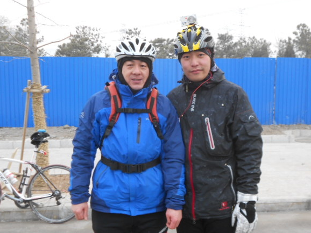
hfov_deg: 45.8
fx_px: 368
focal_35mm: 41
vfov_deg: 35.1
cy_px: 115
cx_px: 167
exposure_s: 1/30
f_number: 3.9
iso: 80
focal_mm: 6.7
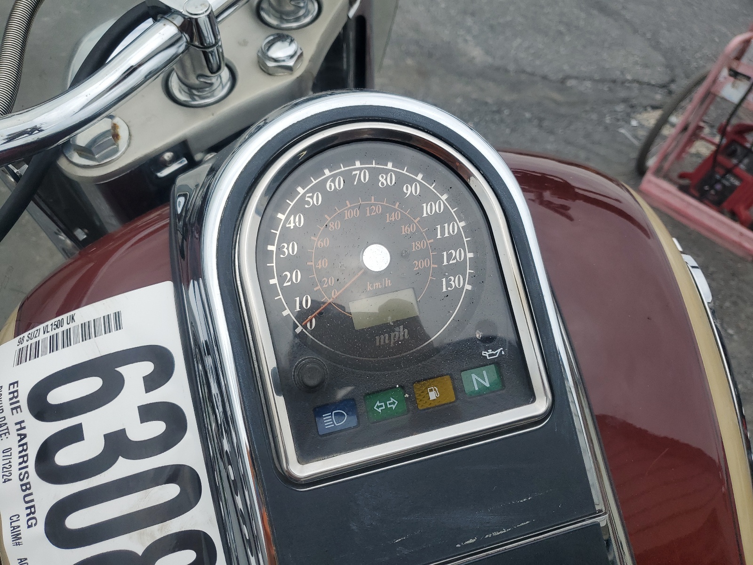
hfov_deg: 67.3
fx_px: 566
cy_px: 282
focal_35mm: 26
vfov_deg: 53.1
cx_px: 376
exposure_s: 1/2500
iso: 50
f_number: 1.5
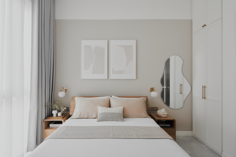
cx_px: 118
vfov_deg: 70.5
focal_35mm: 17
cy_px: 78
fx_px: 111
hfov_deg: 93.3
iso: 100
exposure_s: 1/5
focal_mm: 17
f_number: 11
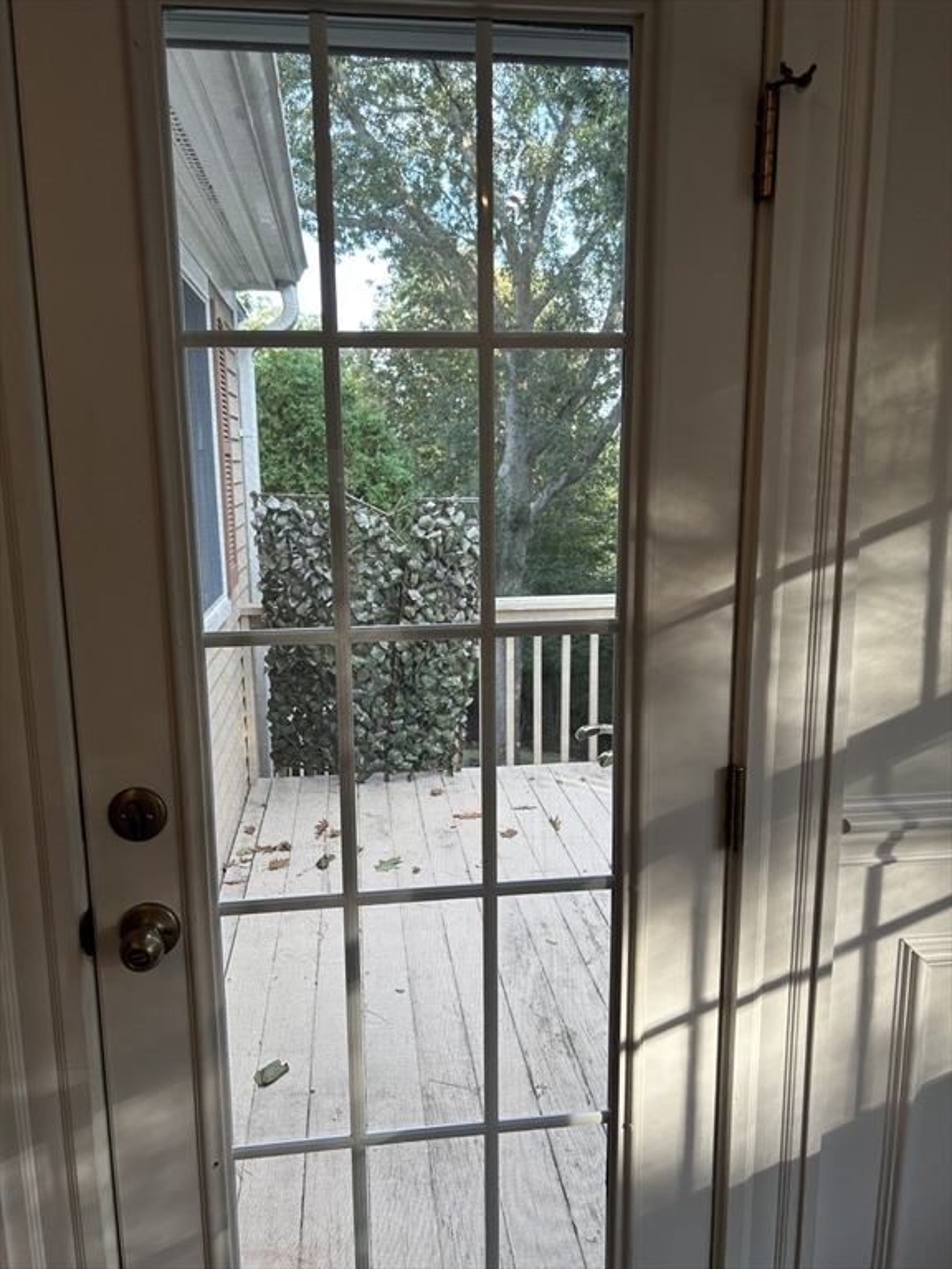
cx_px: 476
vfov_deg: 67.3
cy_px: 634
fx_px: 953
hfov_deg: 53.1
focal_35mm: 26
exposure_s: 1/120
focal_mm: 5.7
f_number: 1.5
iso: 64
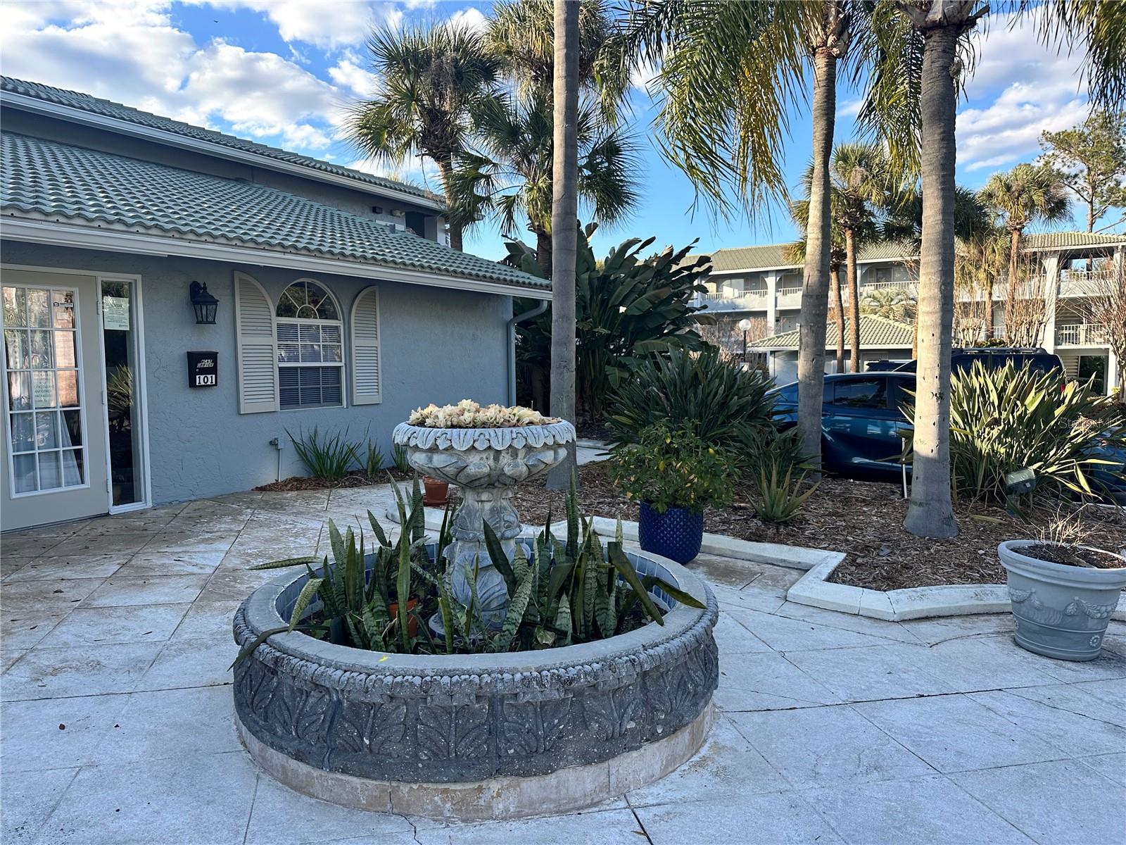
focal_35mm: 24
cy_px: 422
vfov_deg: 56.8
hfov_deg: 71.6
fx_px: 781
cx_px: 563
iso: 80
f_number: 1.78
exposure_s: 1/903
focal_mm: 6.86
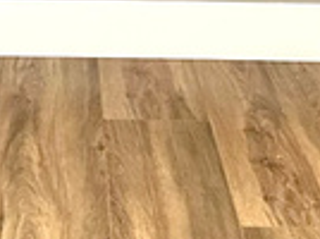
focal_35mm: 184
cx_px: 17
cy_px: -356
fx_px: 1698
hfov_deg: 10.7
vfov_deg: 7.5
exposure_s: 1/60
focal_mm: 6.86
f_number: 1.78
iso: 500
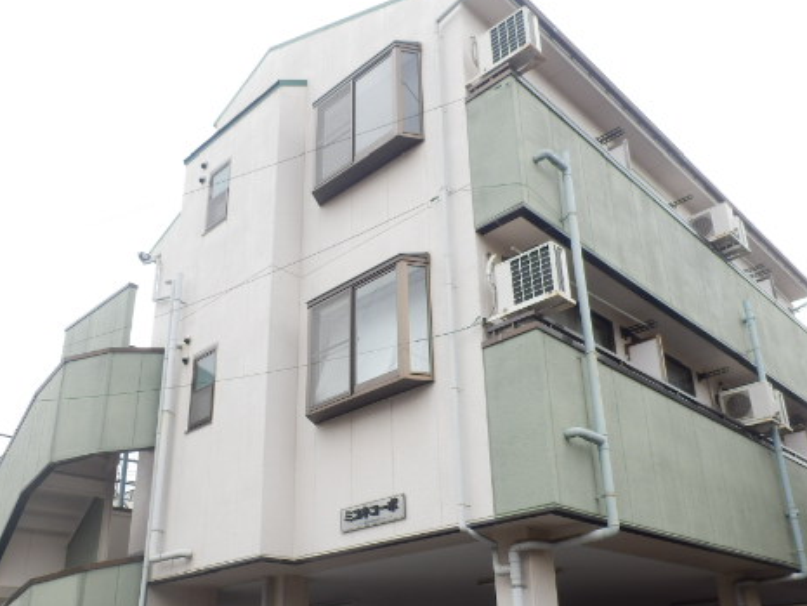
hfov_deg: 55.3
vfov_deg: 42.8
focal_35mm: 33
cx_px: 404
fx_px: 770
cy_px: 363
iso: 80
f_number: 3
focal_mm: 4.2
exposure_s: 1/320
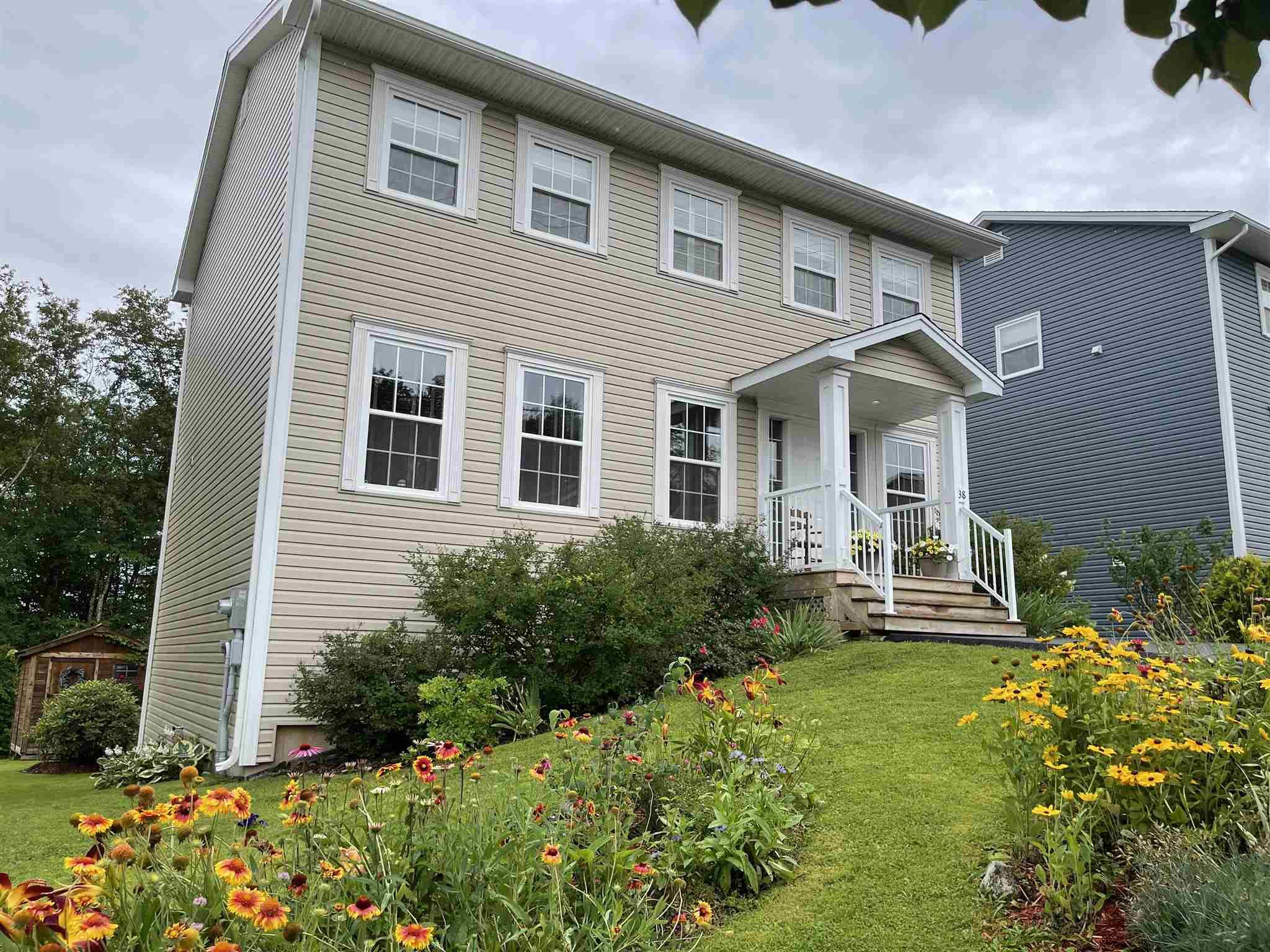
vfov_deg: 53.1
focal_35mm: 26
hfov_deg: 67.3
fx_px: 954
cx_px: 635
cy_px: 476
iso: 32
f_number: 1.6
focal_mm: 5.1
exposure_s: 1/1883
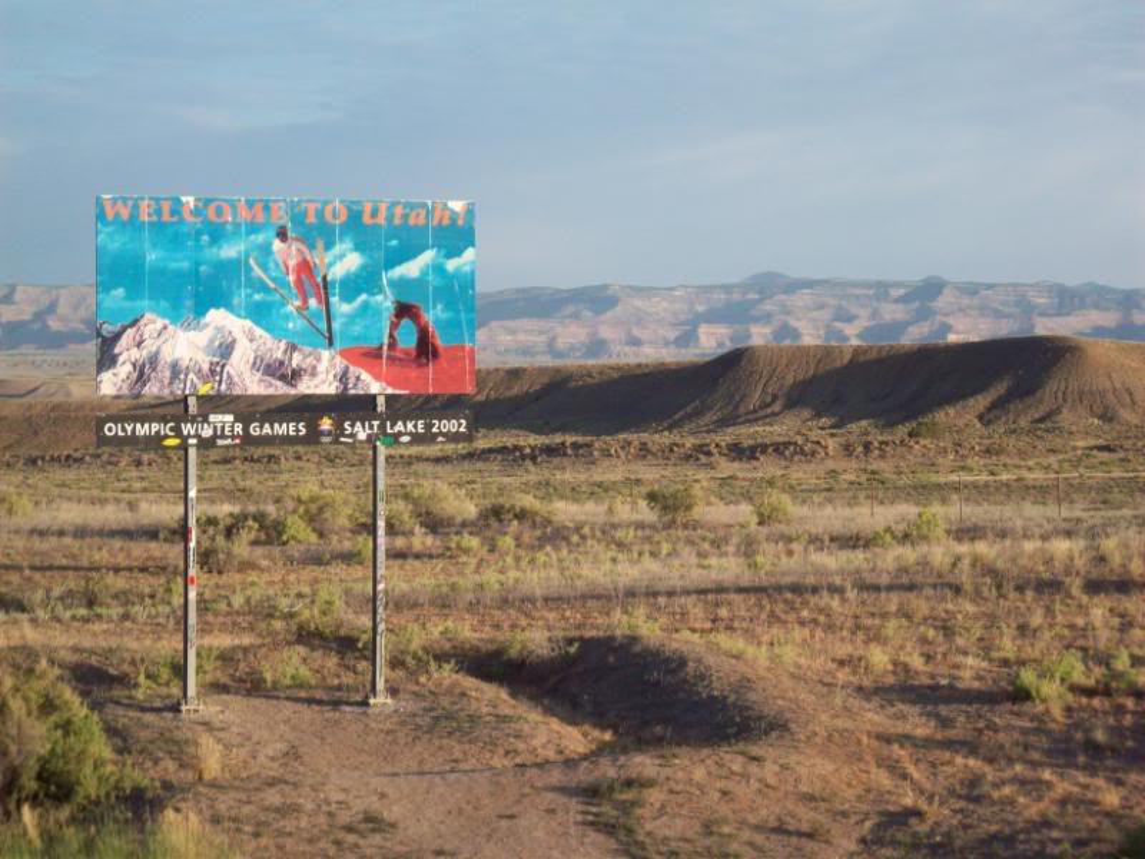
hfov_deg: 17.7
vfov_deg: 13.3
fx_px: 3672
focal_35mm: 111
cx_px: 572
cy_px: 430
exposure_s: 1/221
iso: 80
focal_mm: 18.6
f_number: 5.2
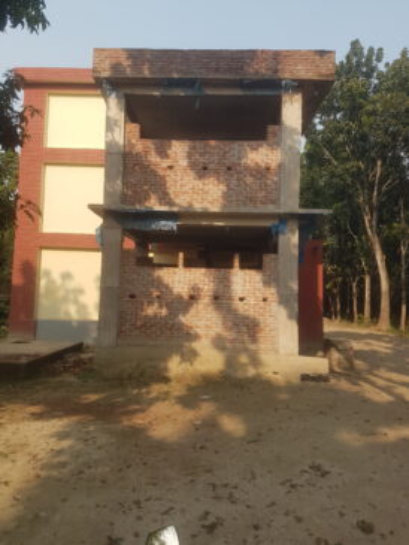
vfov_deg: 67.3
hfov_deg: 53.1
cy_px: 272
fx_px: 409
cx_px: 204
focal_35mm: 26
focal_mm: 4.2
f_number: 1.7
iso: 40
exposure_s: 1/1032
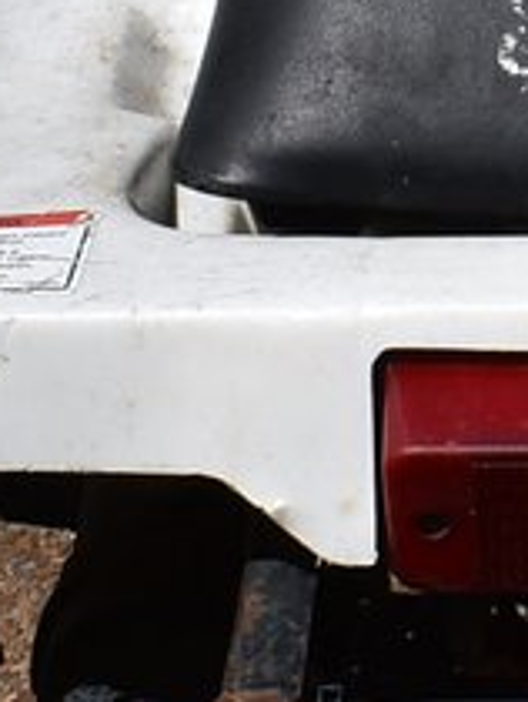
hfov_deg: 6.9
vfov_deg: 9.4
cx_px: 869
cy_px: 58
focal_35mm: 210
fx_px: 4262
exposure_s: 1/400
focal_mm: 18
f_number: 10
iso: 100
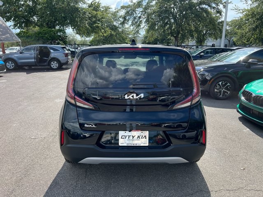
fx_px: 198
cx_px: 132
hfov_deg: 67.3
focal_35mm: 26
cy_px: 98
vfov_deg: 53.1
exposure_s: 1/1838
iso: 50
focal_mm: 5.7
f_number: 1.5
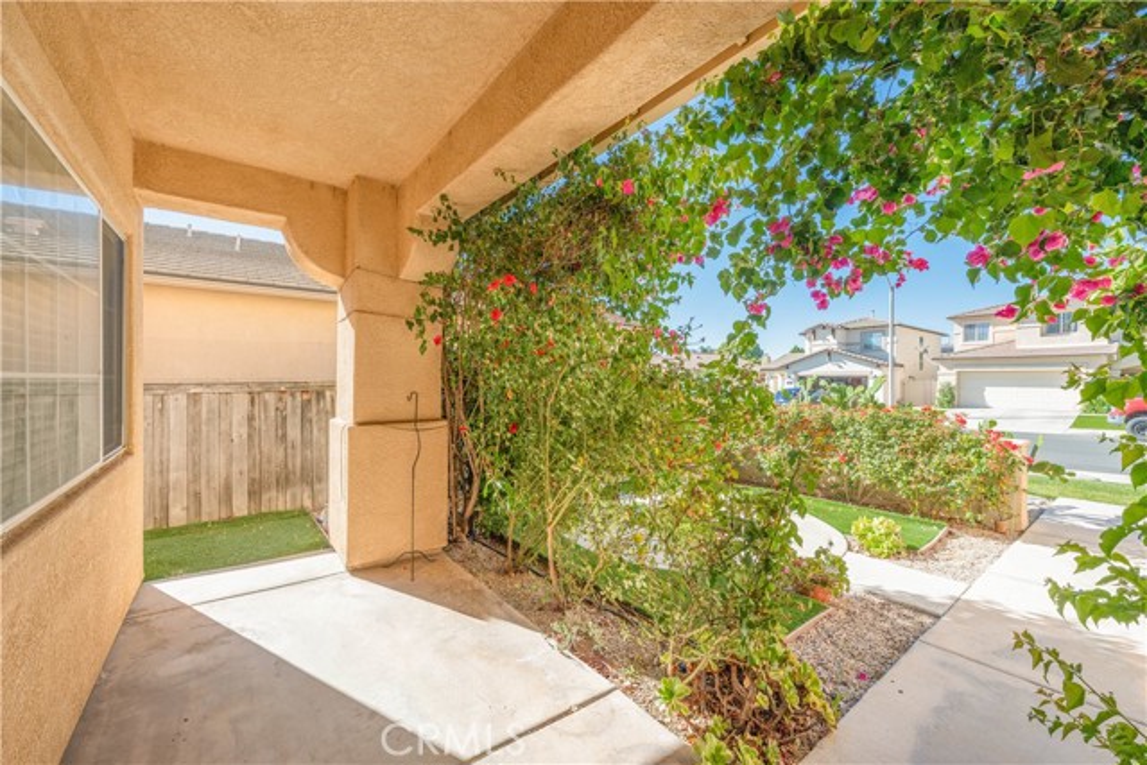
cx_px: 574
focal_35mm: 14
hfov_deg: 104.2
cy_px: 382
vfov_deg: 81.2
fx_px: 446
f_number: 8
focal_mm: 14
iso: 160
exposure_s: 1/400
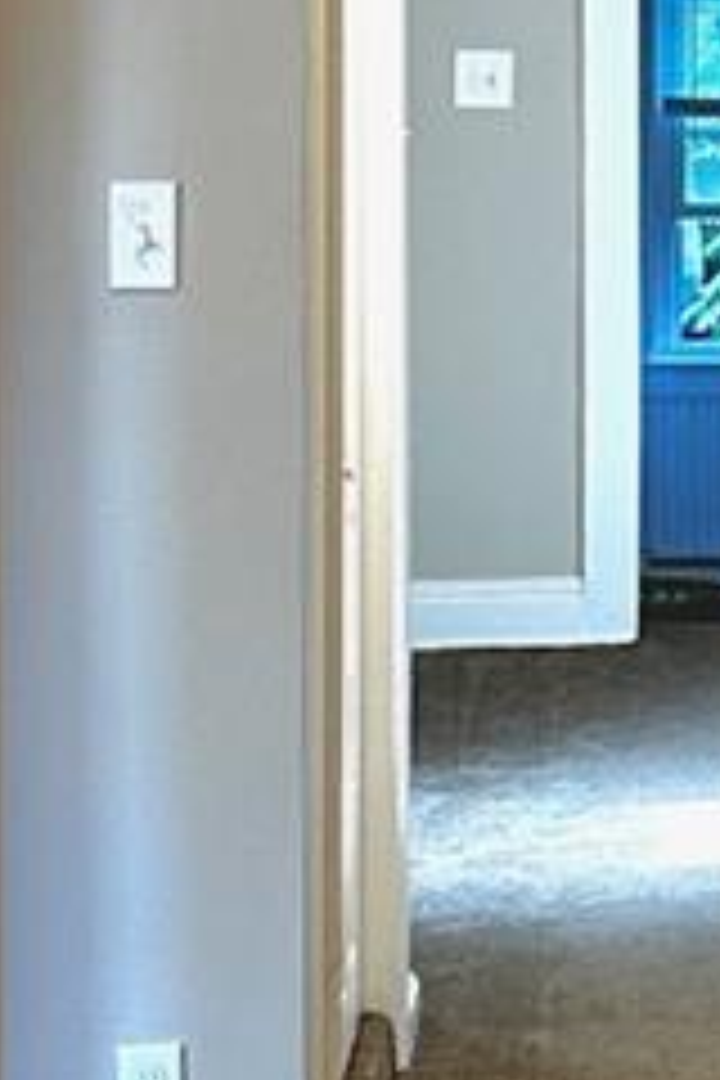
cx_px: 783
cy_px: 171
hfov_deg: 8.5
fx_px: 4800
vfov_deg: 12.8
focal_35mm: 160
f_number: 1.78
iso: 160
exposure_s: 1/60
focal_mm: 6.86
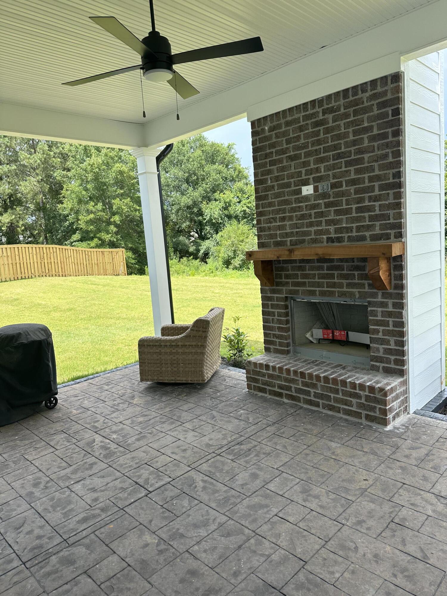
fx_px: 413
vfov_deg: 71.6
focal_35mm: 24
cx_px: 224
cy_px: 298
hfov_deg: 56.8
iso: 80
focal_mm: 6.86
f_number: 1.78
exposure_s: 1/1289
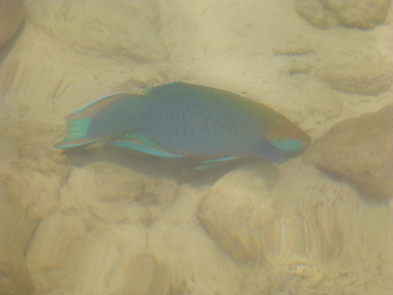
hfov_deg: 5.7
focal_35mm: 350
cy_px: 148
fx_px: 3974
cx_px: 196
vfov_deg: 4.2
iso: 100
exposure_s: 1/400
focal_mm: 62.5
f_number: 5.9
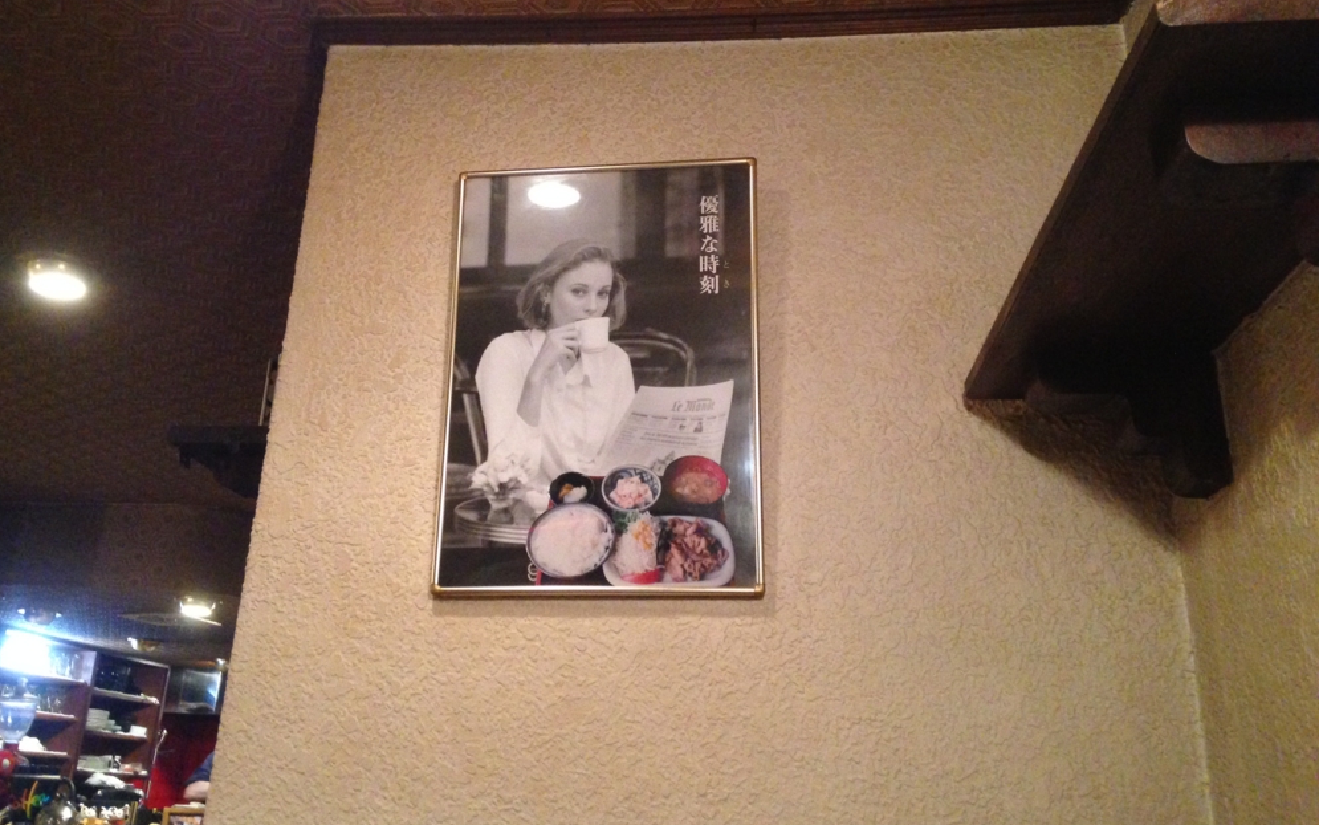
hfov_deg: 54.0
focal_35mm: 36
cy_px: 354
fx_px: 1294
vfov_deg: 35.3
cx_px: 642
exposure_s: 1/15
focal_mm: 4.12
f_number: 2.4
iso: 400
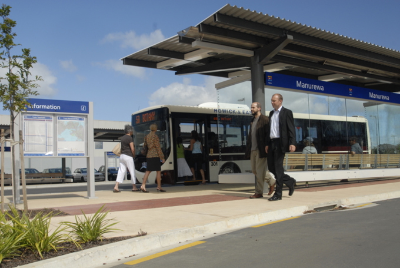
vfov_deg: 37.0
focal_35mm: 36
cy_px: 134
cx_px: 200
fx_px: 400
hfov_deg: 53.1
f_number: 11
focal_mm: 24
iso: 200
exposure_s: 1/125
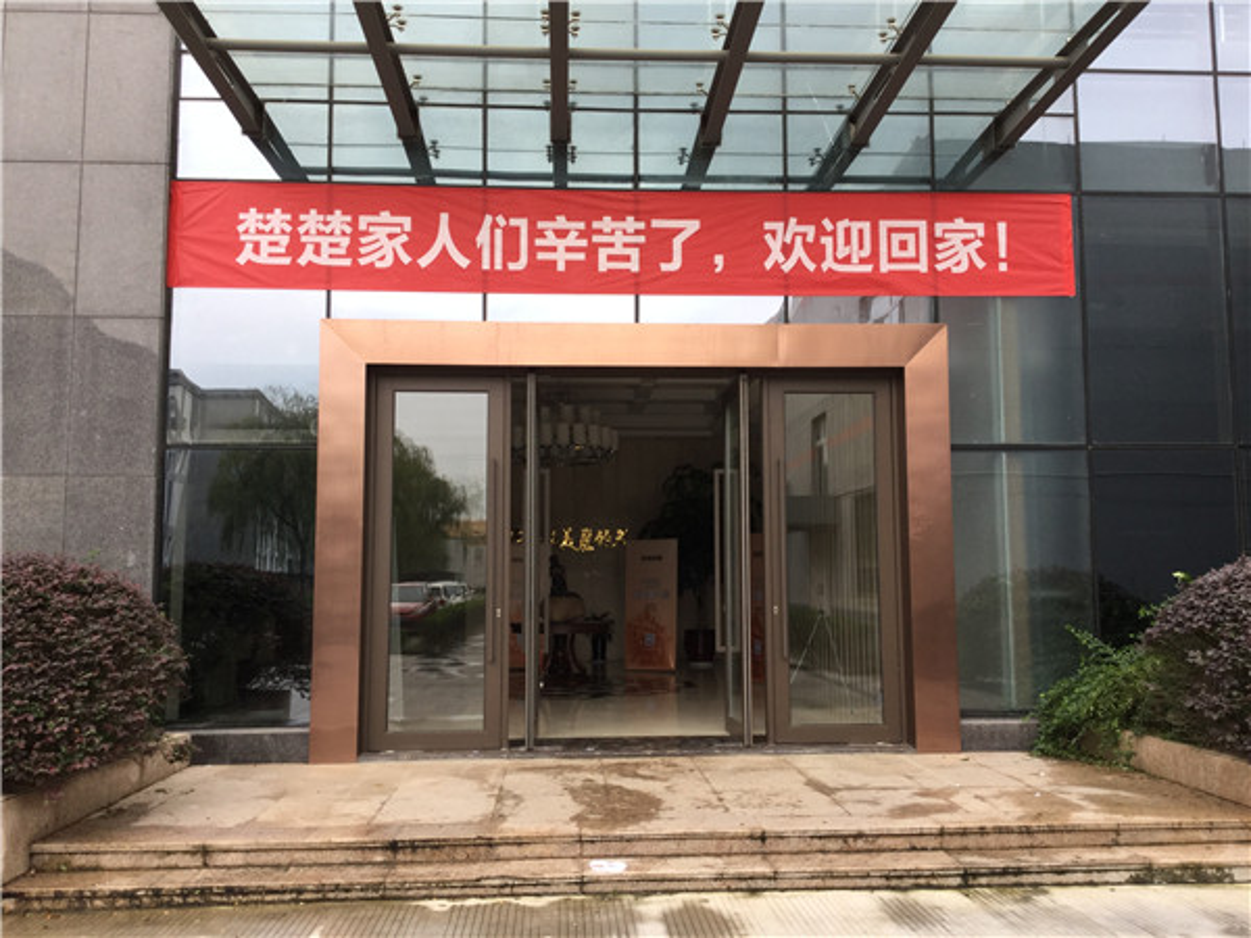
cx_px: 626
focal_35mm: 31
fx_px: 1120
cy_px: 469
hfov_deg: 58.4
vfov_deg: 45.4
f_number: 2.4
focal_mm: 3.3
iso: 25
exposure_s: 1/106
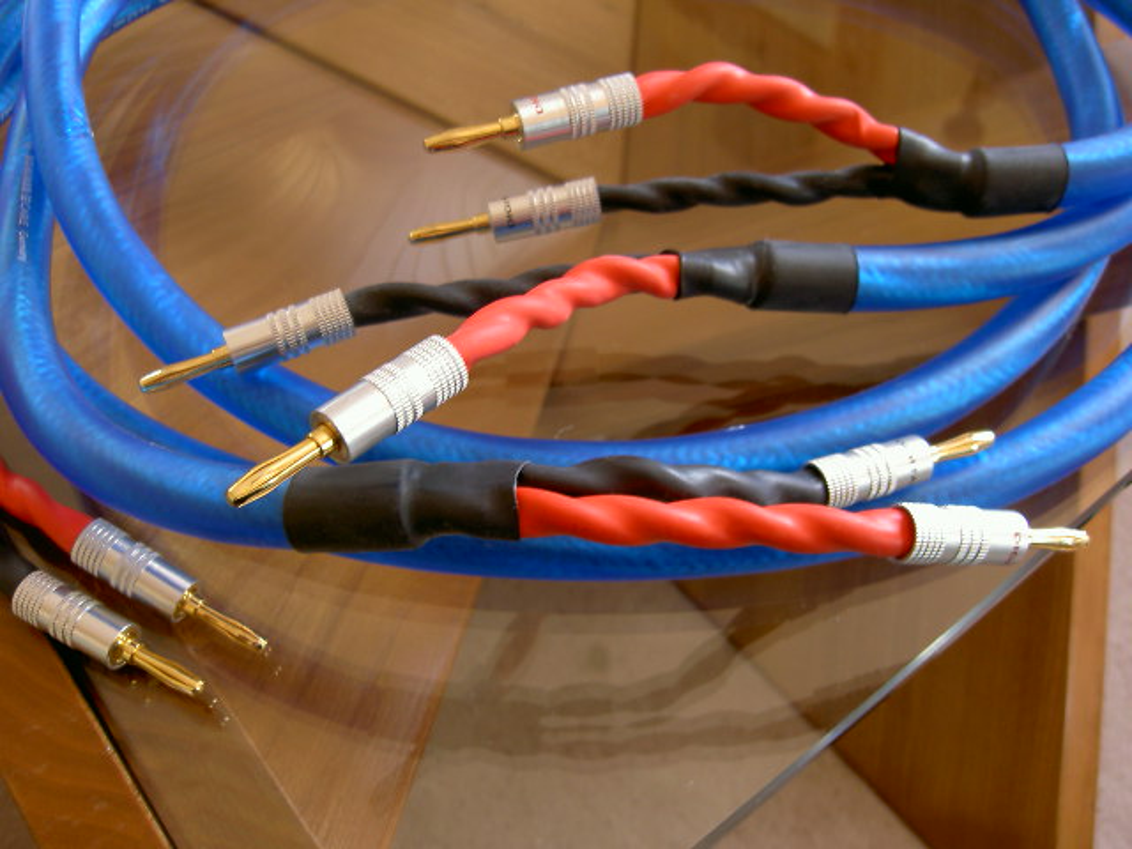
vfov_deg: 41.8
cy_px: 424
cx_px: 566
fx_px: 1112
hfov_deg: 54.0
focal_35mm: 34
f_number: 2.8
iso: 50
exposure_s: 1/15
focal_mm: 5.6
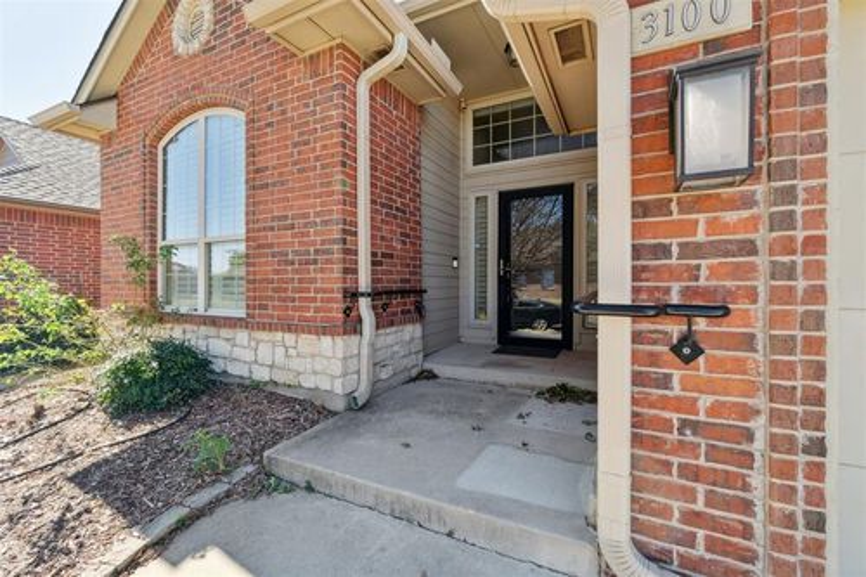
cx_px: 433
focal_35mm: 15
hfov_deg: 100.4
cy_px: 288
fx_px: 361
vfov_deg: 77.3
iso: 100
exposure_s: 1/125
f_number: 8
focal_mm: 10
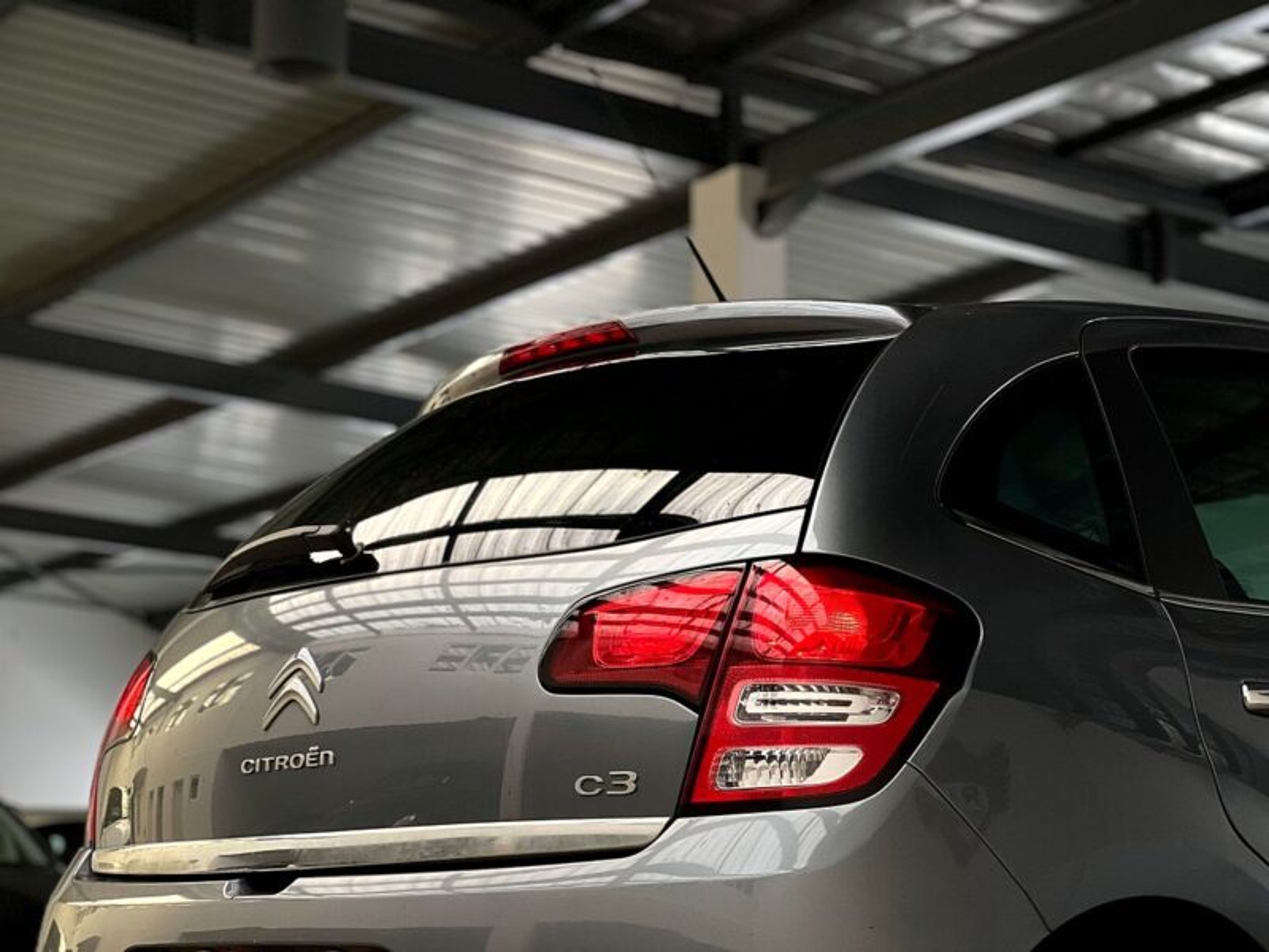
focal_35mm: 77
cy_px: 476
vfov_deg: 19.1
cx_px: 634
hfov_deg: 25.3
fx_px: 2823
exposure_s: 1/121
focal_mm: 9
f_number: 2.8
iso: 100
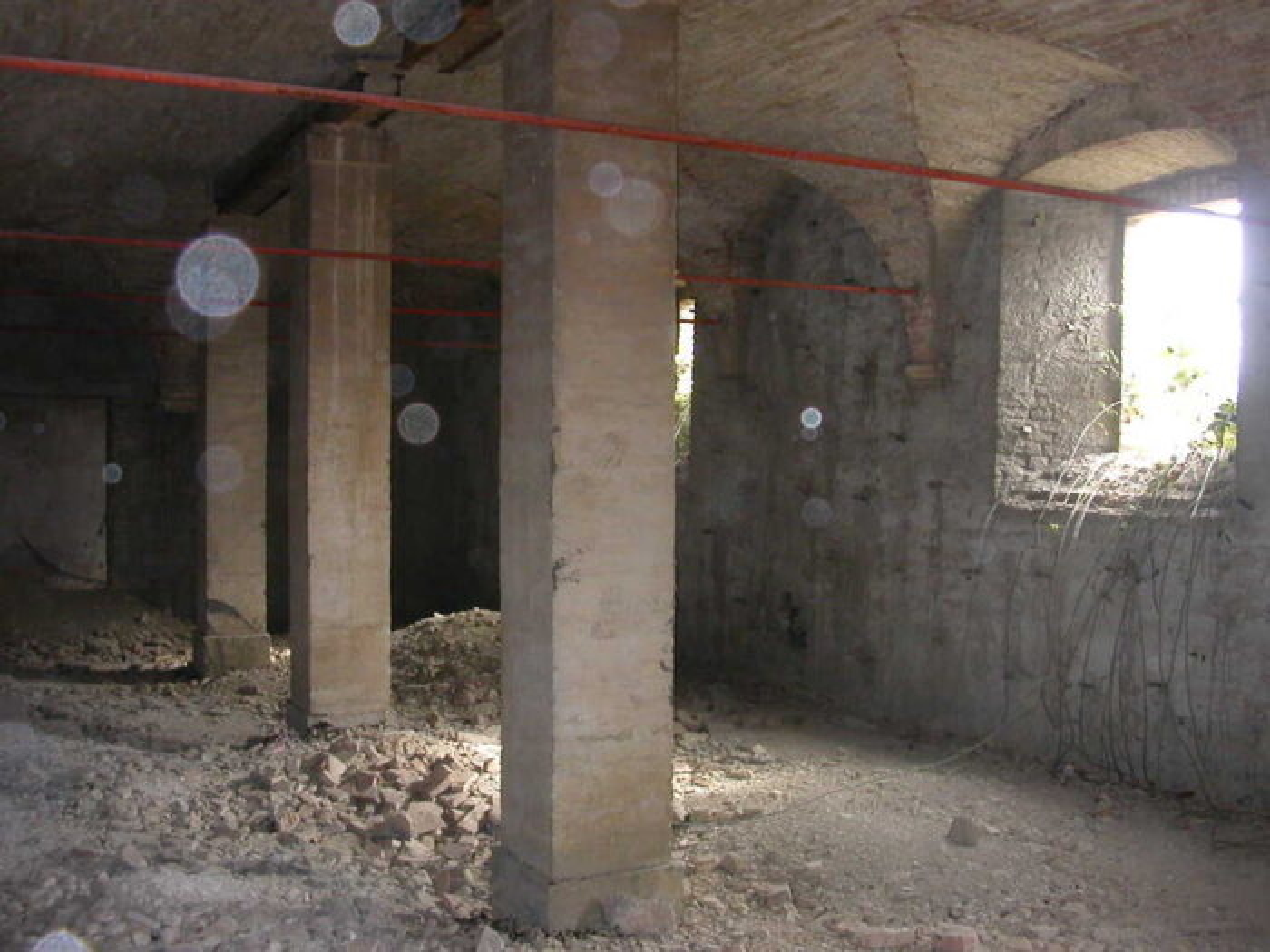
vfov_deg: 38.7
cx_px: 635
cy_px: 476
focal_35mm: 37
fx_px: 1357
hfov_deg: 50.1
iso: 200
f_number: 2.7
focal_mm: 5.6
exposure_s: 1/59.9
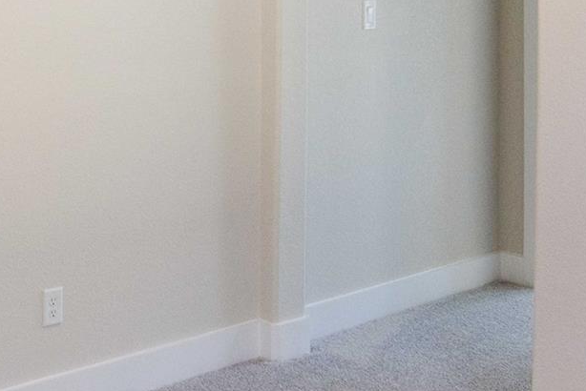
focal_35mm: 60
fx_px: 977
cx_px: 19
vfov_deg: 22.3
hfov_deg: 31.2
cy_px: 68
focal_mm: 12
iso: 400
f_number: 5.6
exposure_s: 1/250
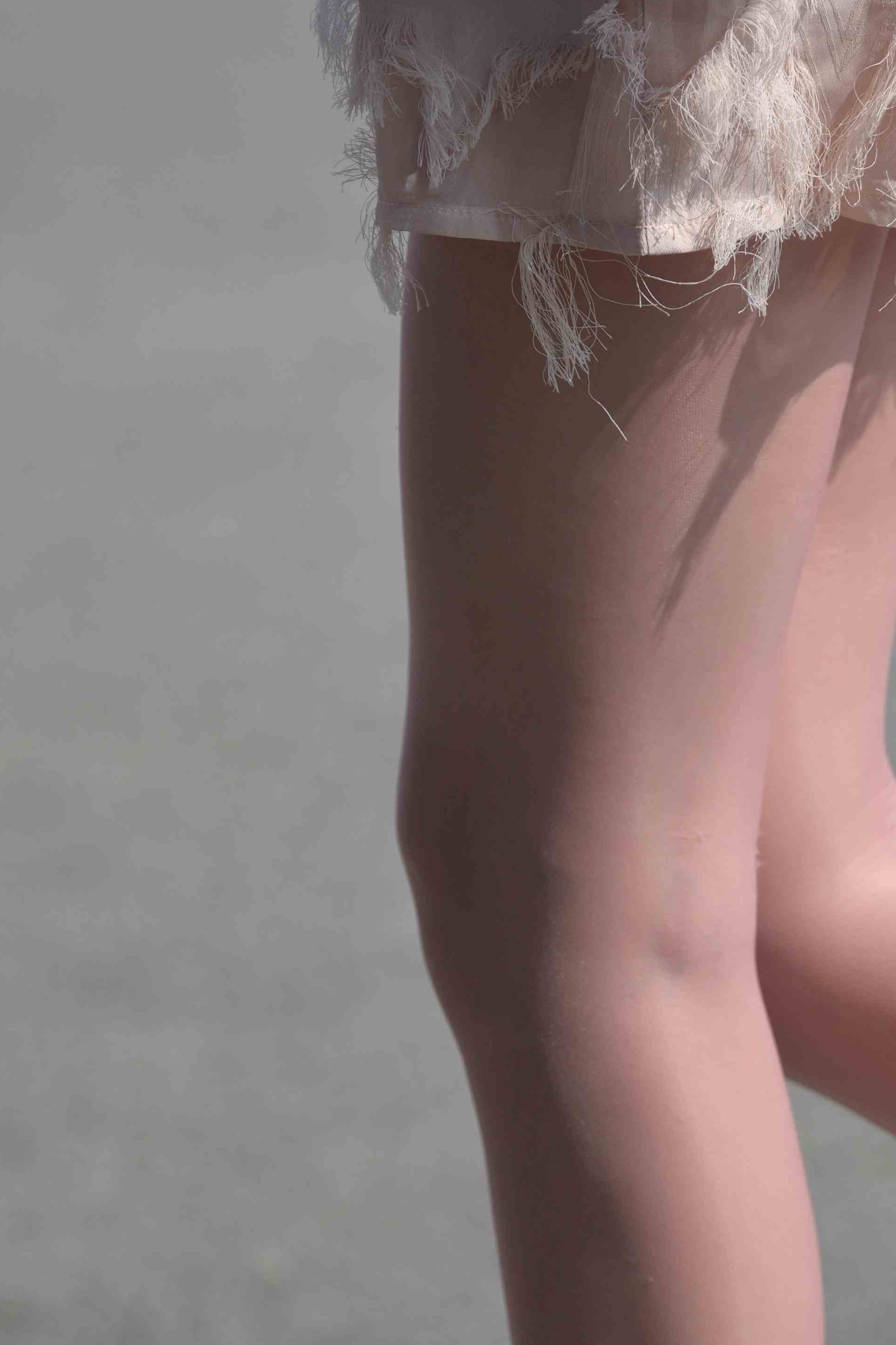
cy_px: 537
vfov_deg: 5.7
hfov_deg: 3.8
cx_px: 766
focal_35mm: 359
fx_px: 13405
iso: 100
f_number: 2.8
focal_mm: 125
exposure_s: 1/2500
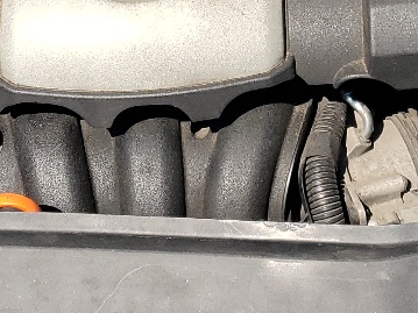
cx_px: 324
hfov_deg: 16.9
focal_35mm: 116
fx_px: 1400
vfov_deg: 12.3
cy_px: -112
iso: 50
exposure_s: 1/2500
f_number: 1.5
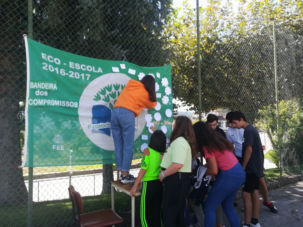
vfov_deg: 53.1
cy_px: 114
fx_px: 228
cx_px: 152
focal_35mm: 26
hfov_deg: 67.3
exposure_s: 1/226
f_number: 2.2
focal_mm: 3.83
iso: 50
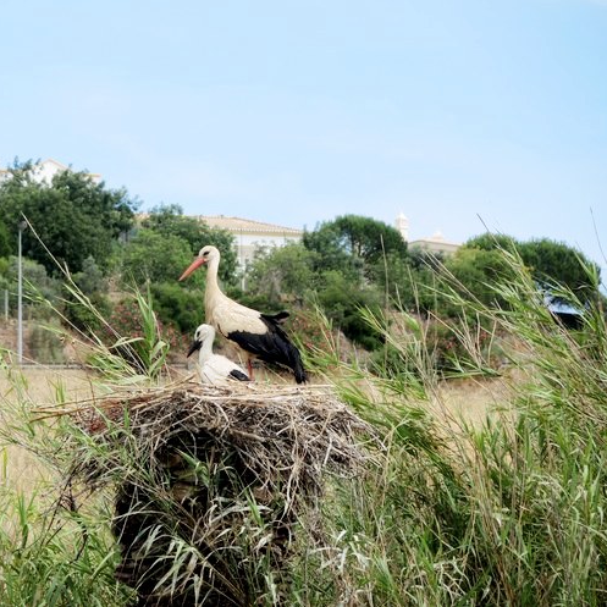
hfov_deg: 7.4
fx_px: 4702
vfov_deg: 7.4
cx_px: 205
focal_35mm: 237
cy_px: 303
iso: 100
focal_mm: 42.8
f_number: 4
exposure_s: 1/640
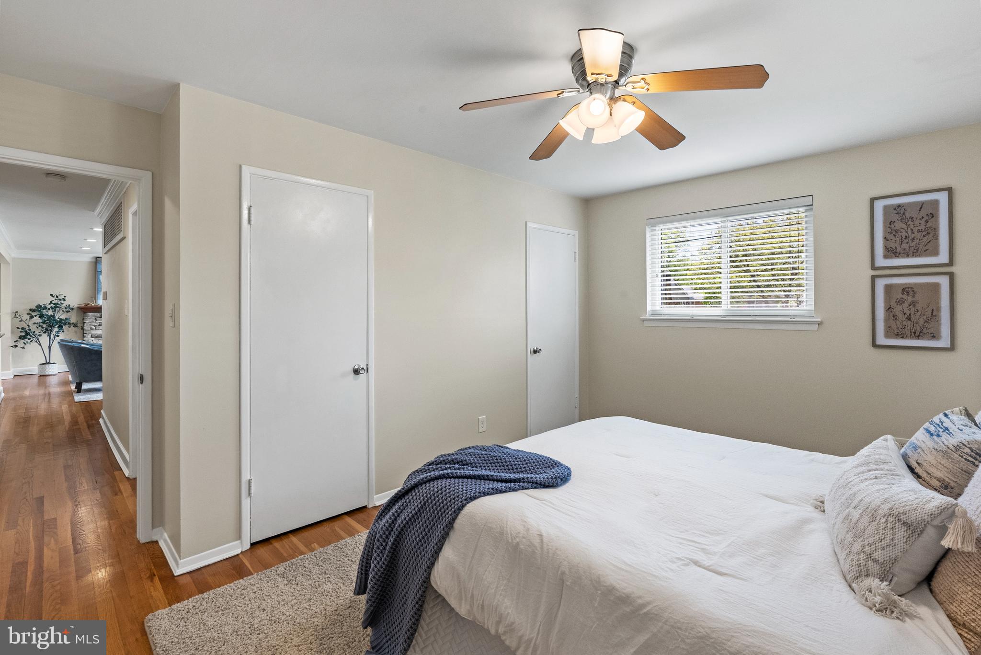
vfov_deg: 73.8
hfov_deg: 96.7
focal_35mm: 16
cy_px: 328
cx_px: 490
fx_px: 436
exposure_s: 1/8
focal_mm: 16
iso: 1250
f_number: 11
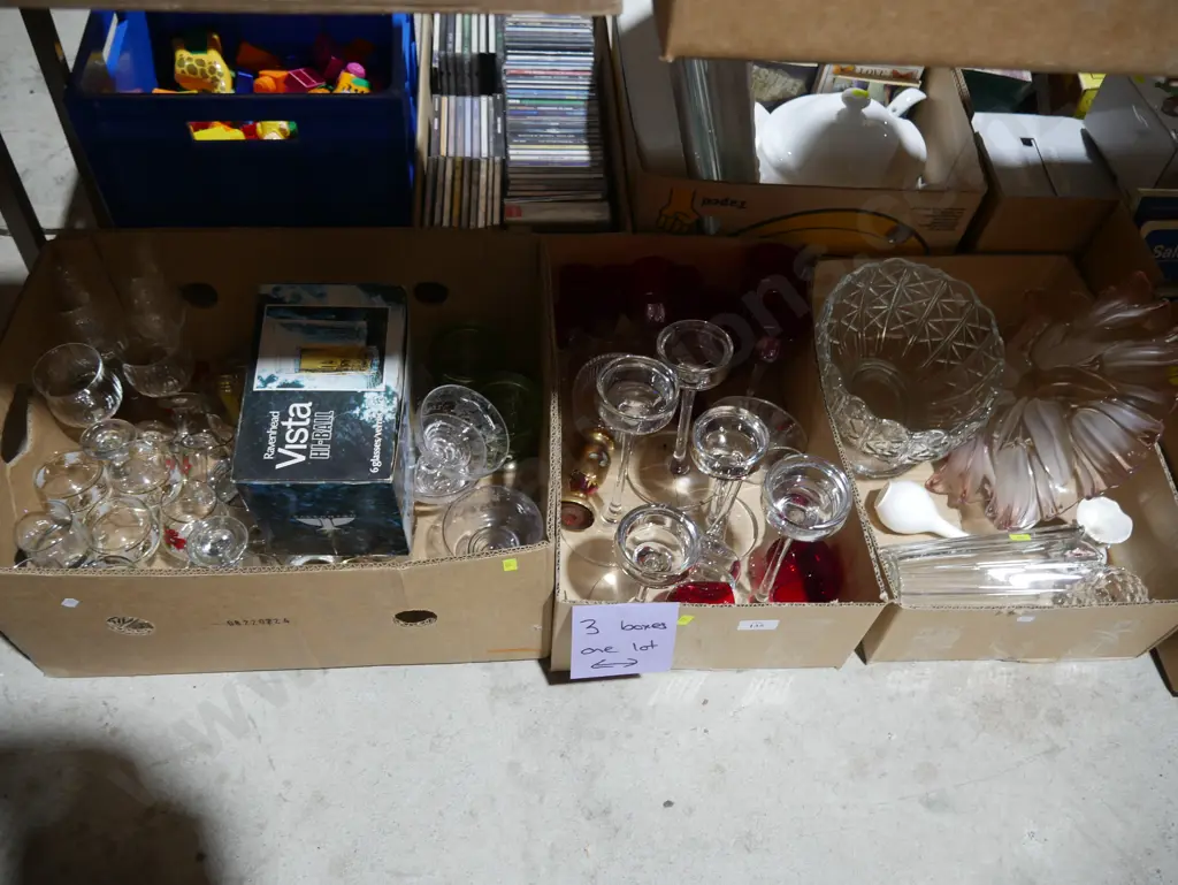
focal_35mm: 30
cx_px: 589
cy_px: 442
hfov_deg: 59.9
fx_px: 1021
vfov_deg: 46.8
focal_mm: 15
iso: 400
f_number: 3.6
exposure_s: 1/60
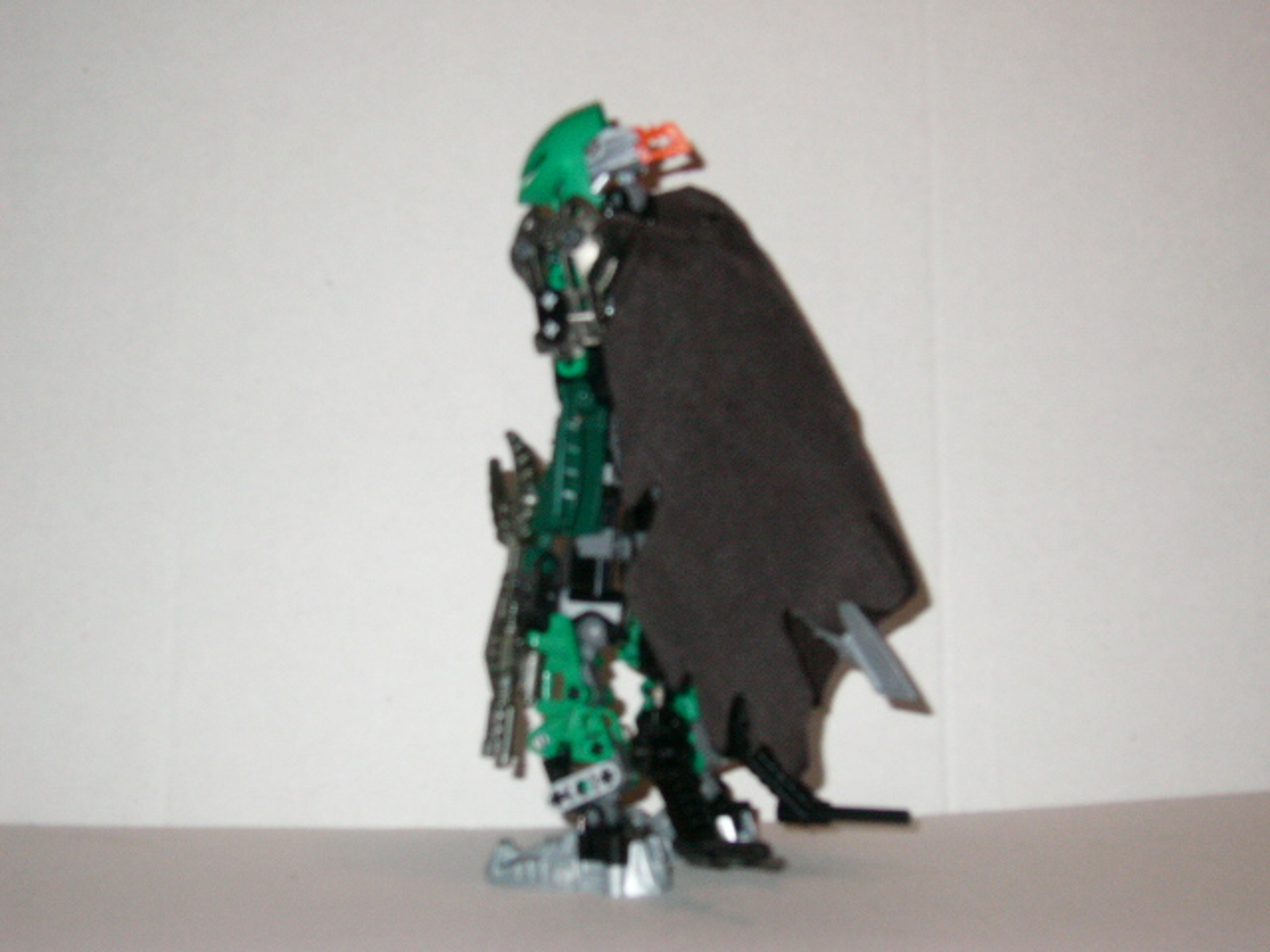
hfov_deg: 36.2
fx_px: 1944
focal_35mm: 53
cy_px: 476
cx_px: 635
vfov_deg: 27.5
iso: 200
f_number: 3.4
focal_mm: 8.8
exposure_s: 1/60
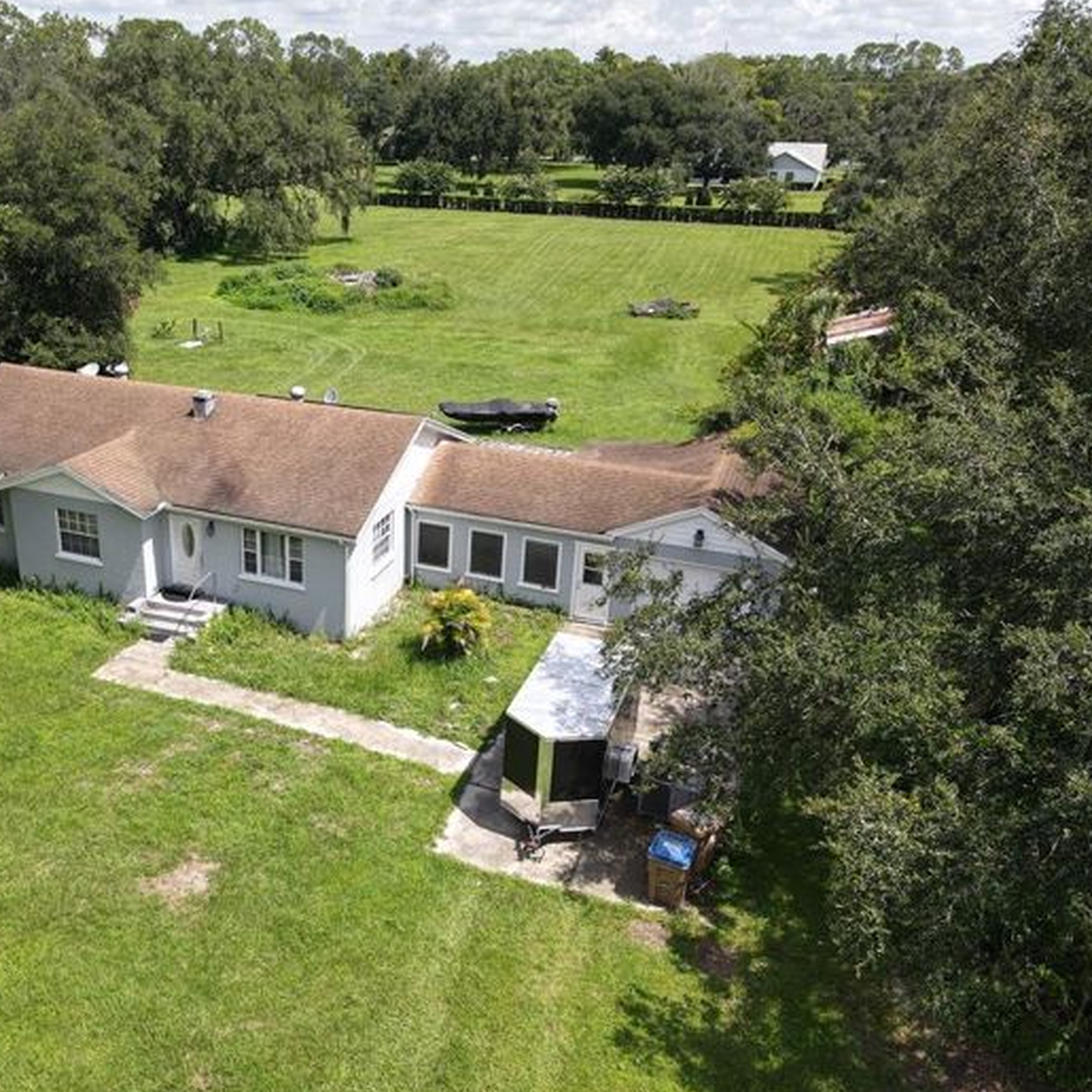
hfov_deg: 54.7
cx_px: 378
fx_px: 1035
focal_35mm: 29
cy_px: 539
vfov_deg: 55.6
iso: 100
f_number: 2.8
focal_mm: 4.5
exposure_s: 1/500
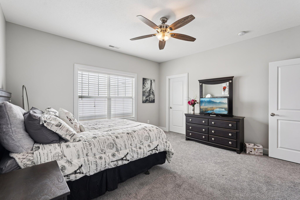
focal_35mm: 16
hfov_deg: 96.7
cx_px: 150
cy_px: 100
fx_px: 133
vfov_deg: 73.7
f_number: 8
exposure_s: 1/30
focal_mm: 16
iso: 200
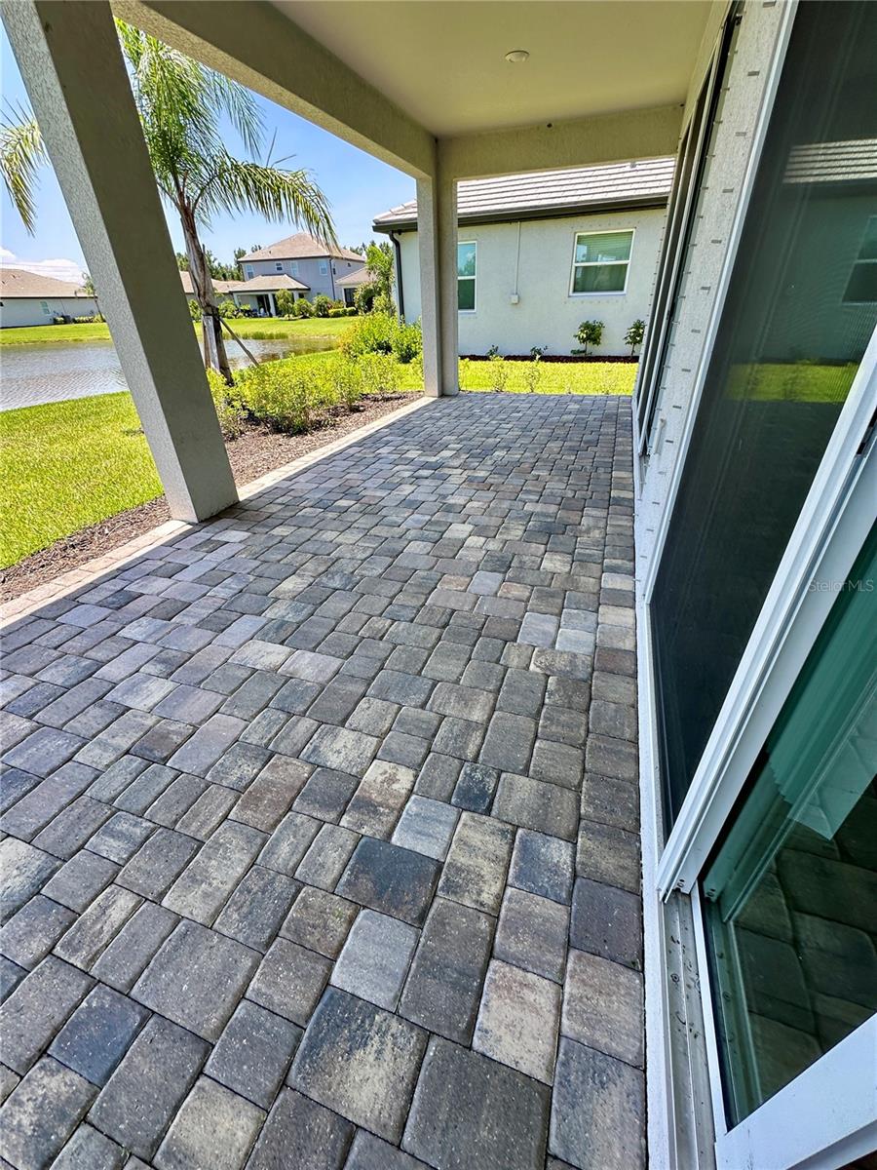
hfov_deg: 85.7
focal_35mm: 14
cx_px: 438
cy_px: 585
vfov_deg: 102.1
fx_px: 473
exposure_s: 1/312
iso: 40
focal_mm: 2.22
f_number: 2.2
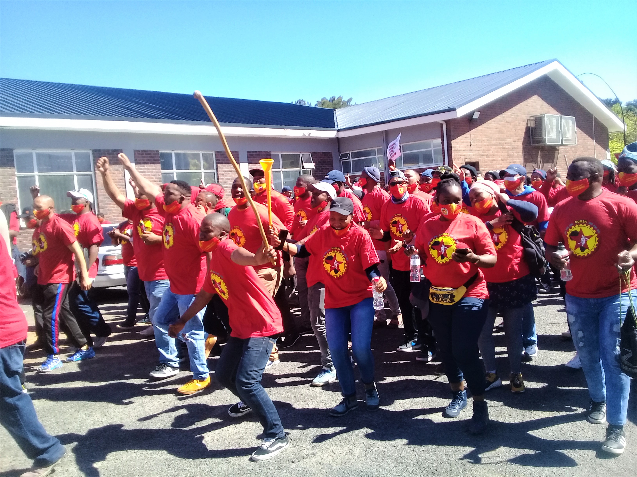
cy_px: 238
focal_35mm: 31
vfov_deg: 45.4
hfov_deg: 58.4
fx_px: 570
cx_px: 318
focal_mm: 3.3
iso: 50
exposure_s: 1/427
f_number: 2.2
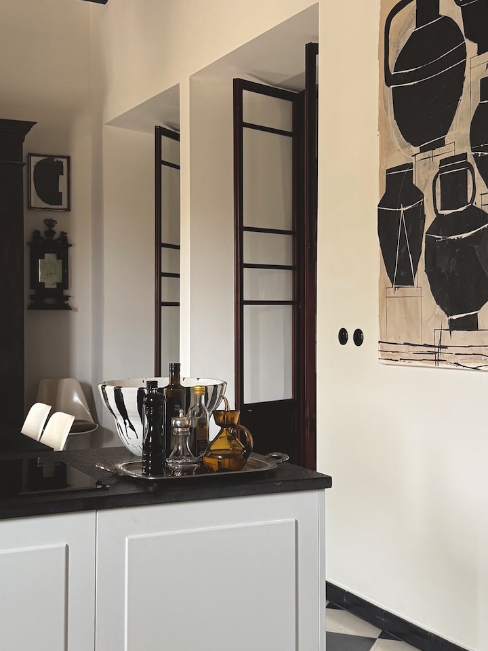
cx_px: 221
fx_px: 940
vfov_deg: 38.2
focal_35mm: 50
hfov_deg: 29.1
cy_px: 314
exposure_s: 1/75
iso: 200
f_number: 1.78
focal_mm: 6.76
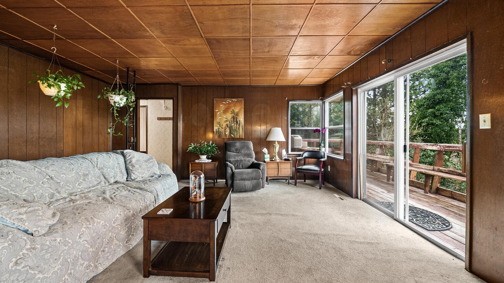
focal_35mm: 13
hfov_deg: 110.8
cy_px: 147
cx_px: 244
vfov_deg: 78.4
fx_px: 174
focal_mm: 12
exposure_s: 1/1.67
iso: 1000
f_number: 10
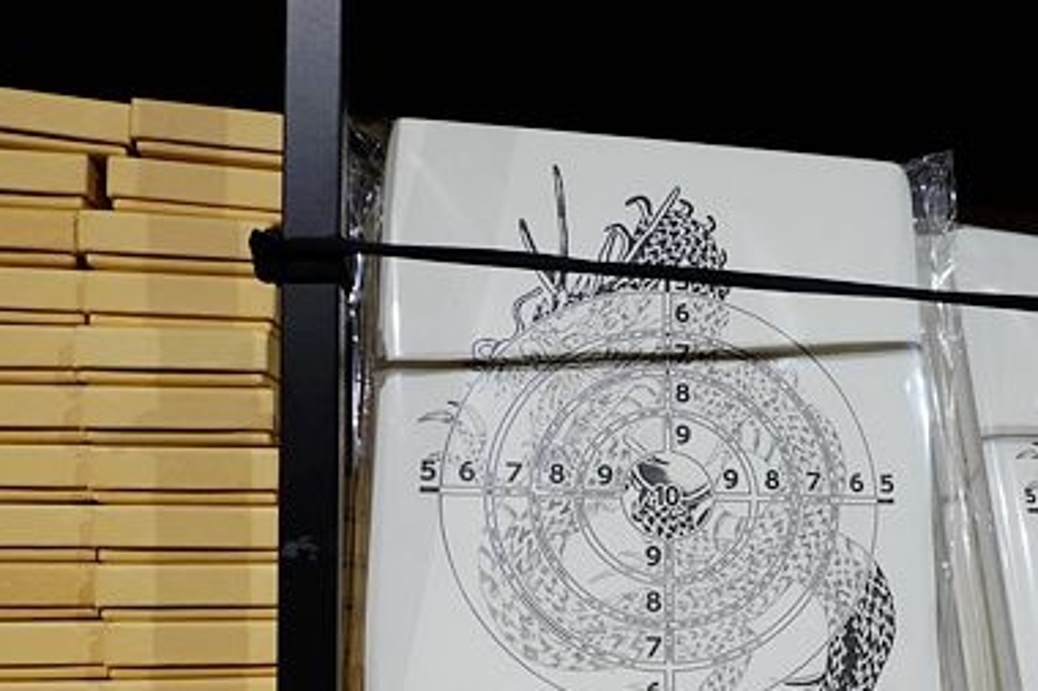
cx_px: 833
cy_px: 548
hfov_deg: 45.0
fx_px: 1182
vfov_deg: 31.8
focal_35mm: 41
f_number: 2.8
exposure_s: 1/30
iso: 250
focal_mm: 9
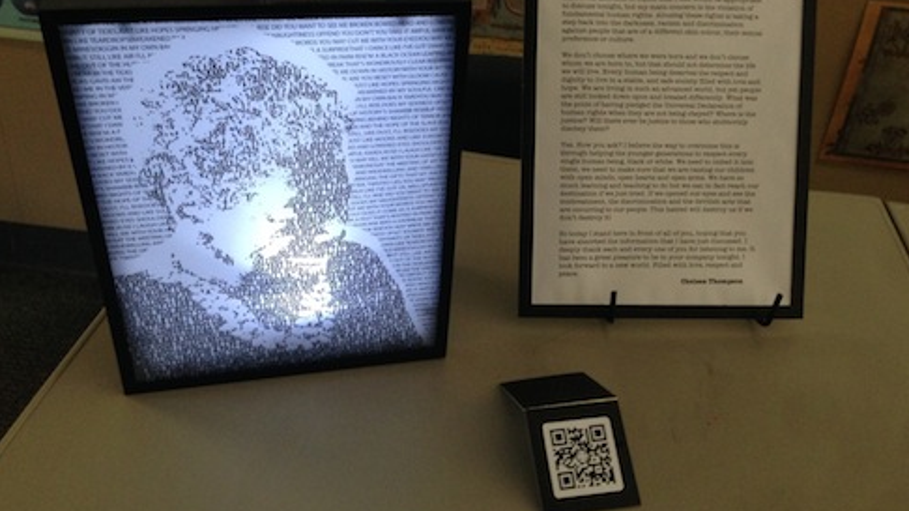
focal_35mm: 37
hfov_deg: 54.0
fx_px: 892
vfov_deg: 31.8
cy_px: 196
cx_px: 449
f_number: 2.4
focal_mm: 4.12
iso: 200
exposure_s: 1/20
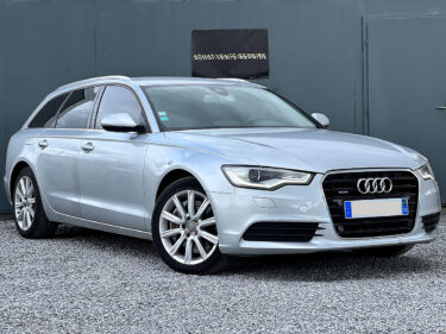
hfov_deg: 25.3
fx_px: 992
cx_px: 223
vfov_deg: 19.1
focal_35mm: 77
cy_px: 167
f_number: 2.8
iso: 25
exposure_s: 1/227
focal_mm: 9
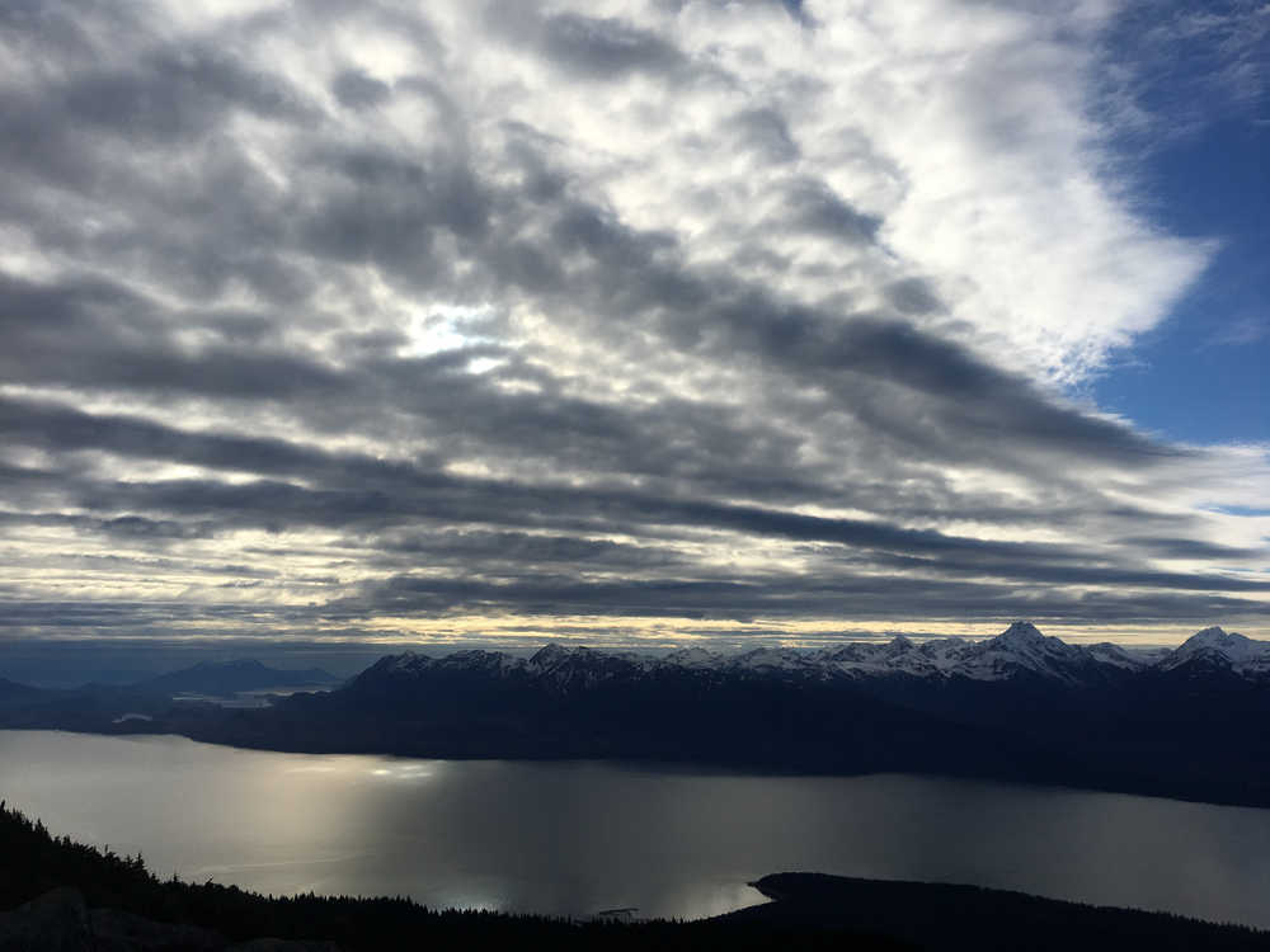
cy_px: 476
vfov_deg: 48.2
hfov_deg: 61.7
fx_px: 1064
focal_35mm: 29
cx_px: 635
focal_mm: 4.15
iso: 25
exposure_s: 1/3846
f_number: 2.2
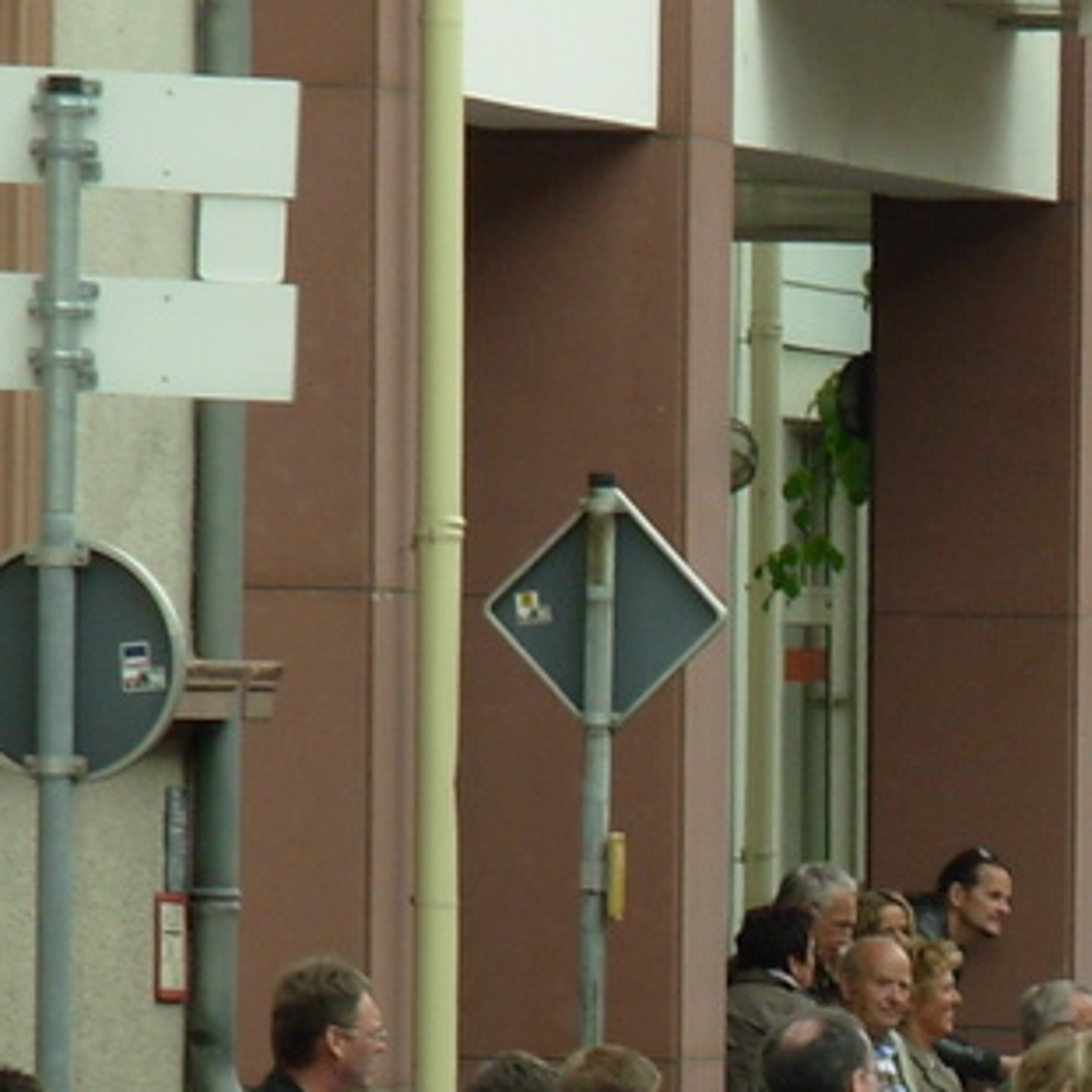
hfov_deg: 2.7
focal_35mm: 648
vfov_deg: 2.7
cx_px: 1833
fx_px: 23127
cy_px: 1366
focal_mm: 31.4
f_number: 5
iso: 50
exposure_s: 1/128
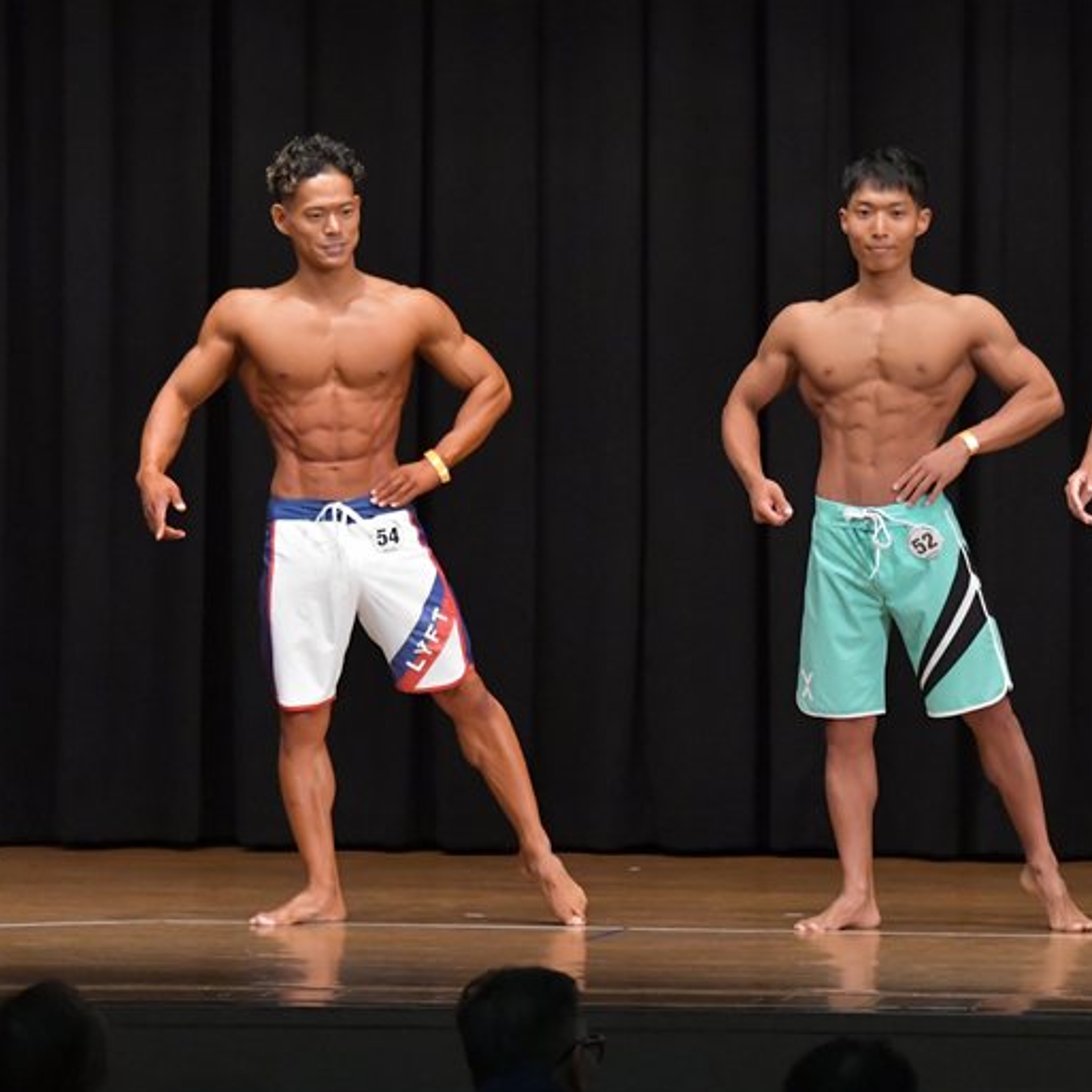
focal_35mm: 259
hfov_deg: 6.8
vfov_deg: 6.8
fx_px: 9244
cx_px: 750
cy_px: 545
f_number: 5.6
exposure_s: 1/400
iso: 6400
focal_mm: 135
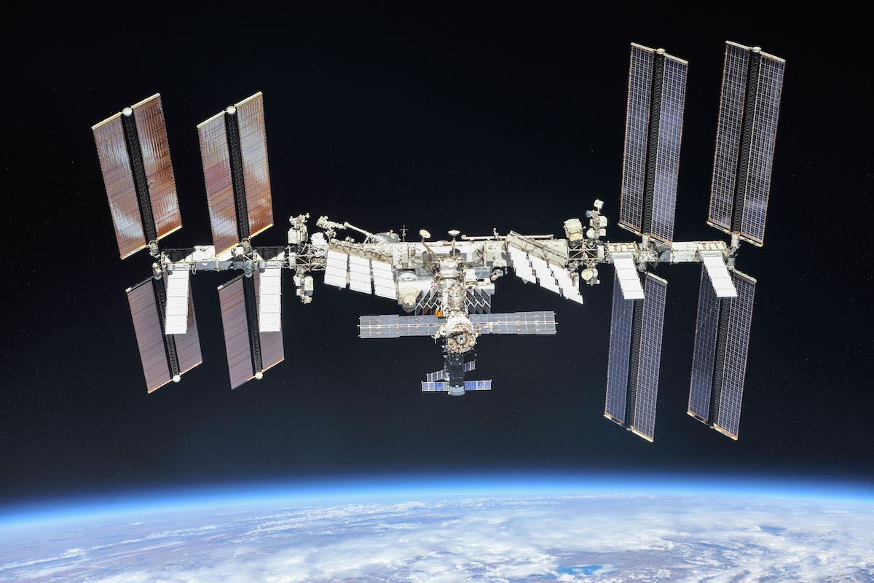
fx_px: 1699
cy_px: 292
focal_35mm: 70
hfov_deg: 28.8
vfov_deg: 19.5
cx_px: 437
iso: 200
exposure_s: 1/640
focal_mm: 70
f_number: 8
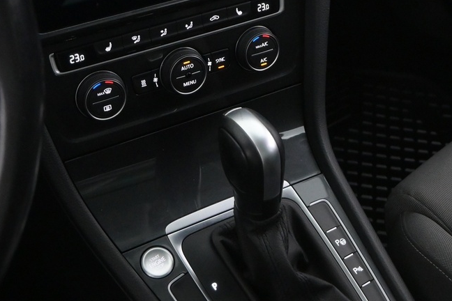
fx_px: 753
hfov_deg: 33.3
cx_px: 266
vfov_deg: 22.2
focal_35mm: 60
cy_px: 47
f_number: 3.5
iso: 2500
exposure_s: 1/50
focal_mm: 16
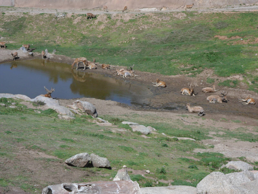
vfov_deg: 17.6
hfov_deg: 23.3
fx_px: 626
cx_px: 129
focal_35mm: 84
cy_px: 97
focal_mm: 14
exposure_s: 1/750
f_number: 5.1
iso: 80
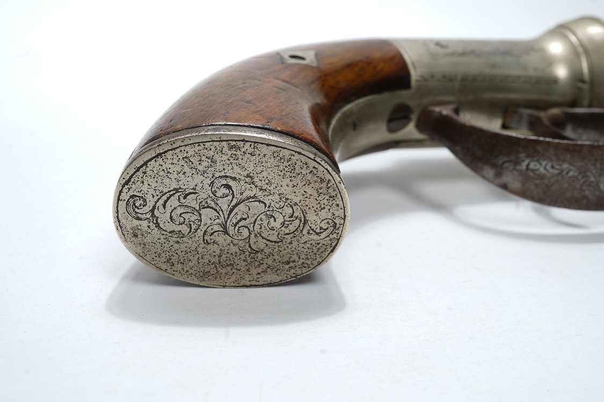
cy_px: 201
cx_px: 302
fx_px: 755
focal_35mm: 45
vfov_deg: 29.9
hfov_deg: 43.6
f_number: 22
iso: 64
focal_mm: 30
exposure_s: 1/100
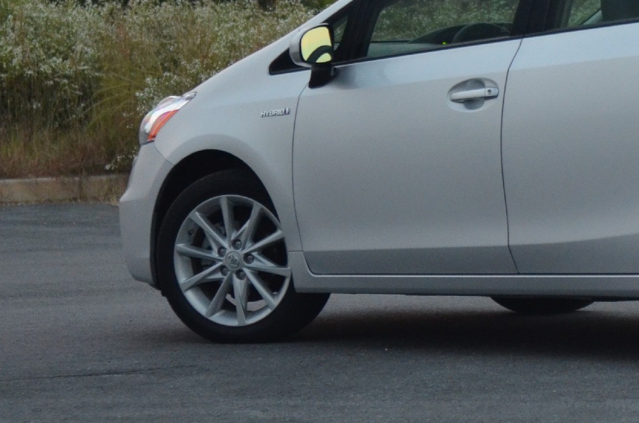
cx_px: 729
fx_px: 3743
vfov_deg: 6.5
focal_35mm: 211
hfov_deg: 9.6
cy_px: 22
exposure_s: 1/40
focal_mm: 55
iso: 1600
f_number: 2.8
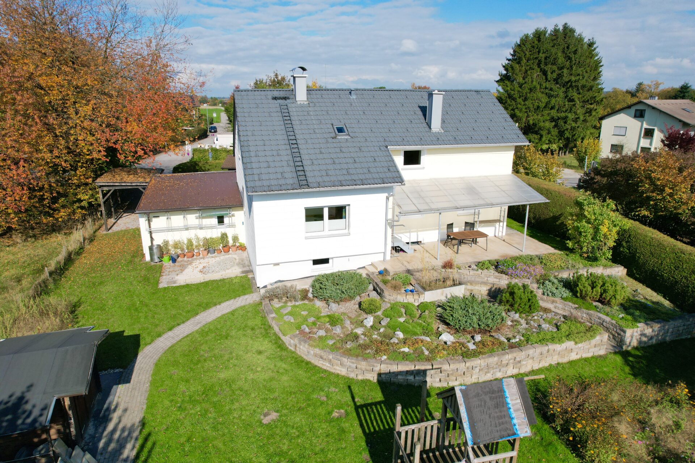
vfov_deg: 57.2
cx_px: 348
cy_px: 232
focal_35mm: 22
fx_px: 425
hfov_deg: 78.6
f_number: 2.8
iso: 150
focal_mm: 8.38
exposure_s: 1/3000
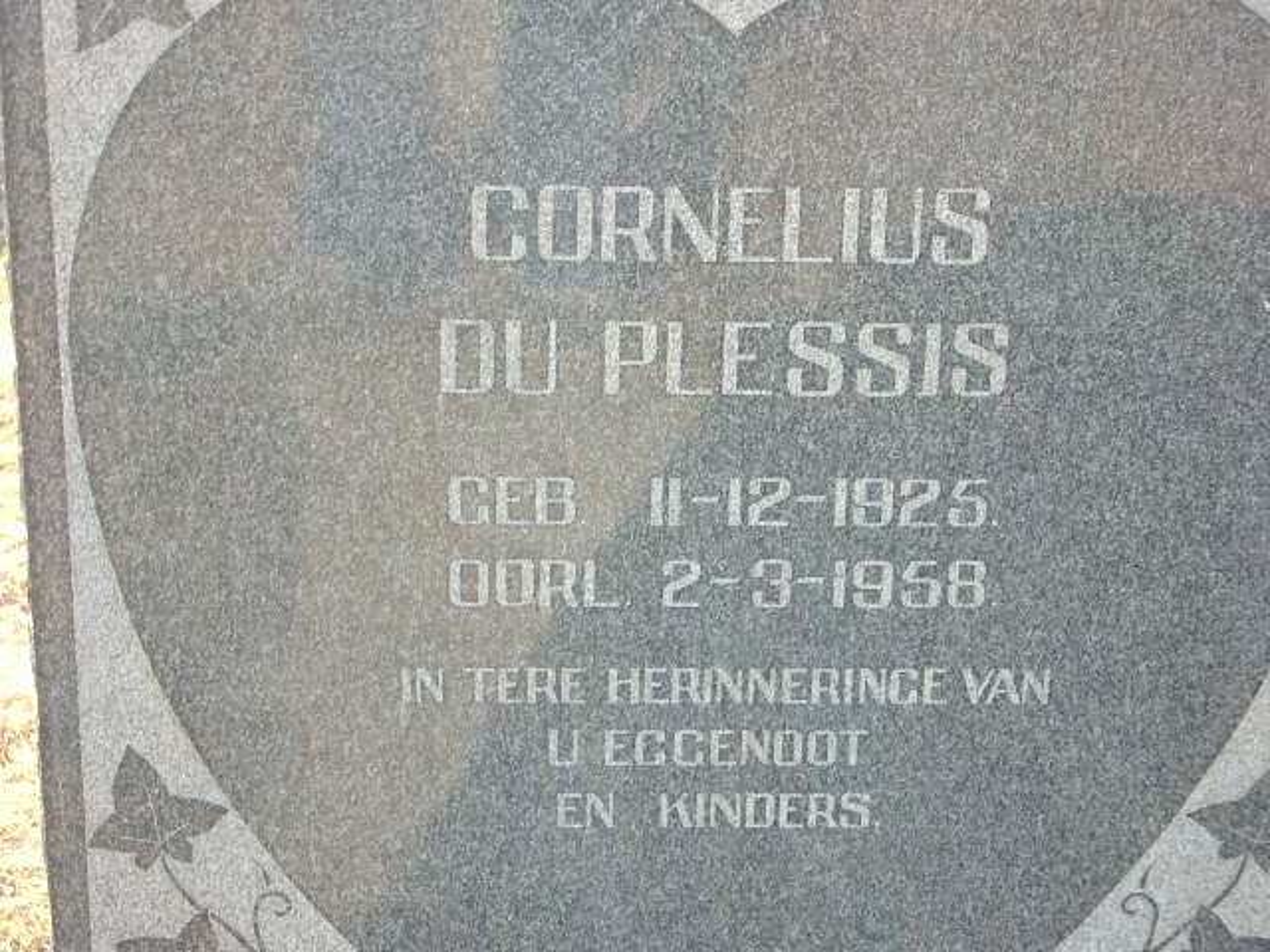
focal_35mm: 88
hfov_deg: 22.3
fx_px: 3229
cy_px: 476
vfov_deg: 16.8
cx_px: 635
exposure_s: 1/50
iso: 100
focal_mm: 14.6
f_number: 4.4
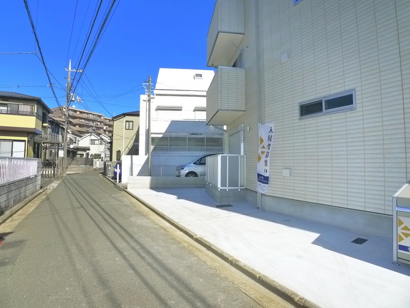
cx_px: 205
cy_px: 154
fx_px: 284
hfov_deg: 71.6
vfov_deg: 56.8
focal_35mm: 24
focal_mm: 5.1
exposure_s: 1/1000
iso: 400
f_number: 4
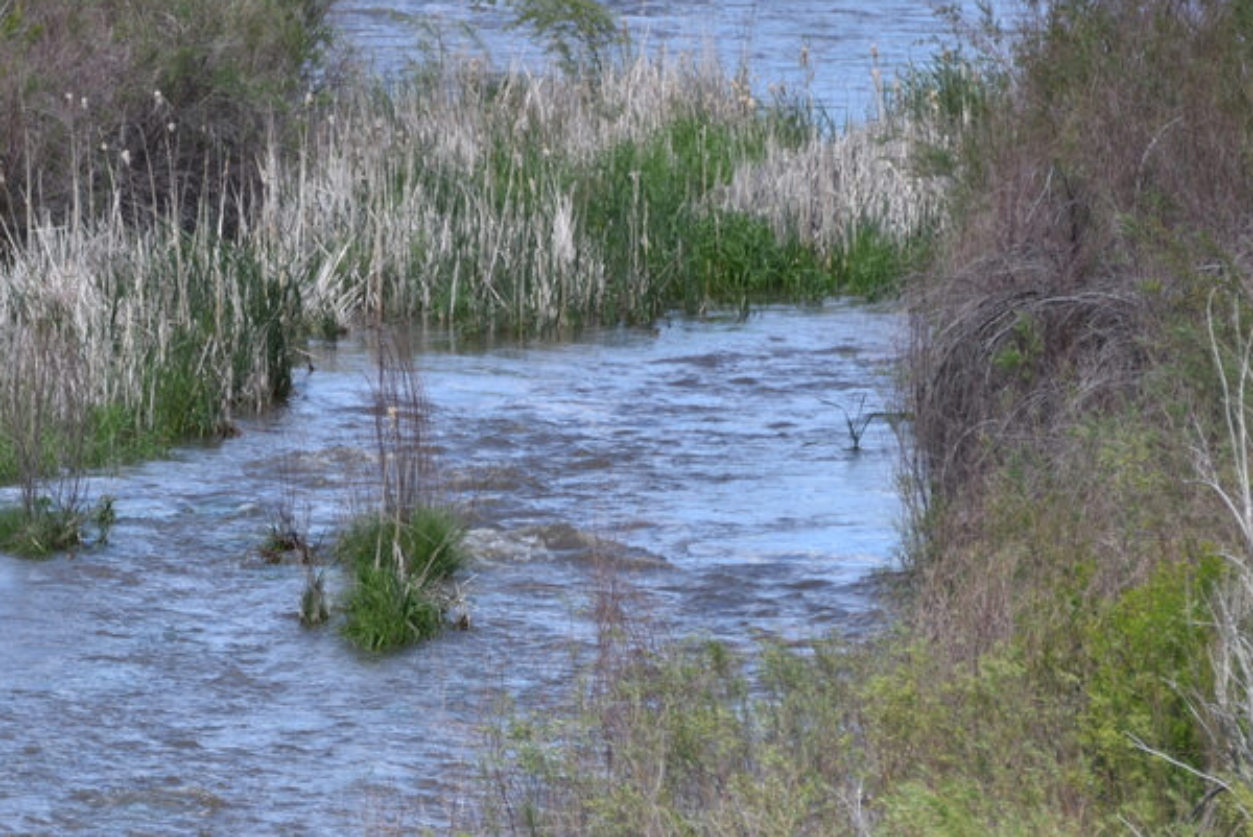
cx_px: 146
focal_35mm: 405
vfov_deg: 3.4
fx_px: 14106
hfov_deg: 5.1
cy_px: 733
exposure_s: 1/400
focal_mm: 190
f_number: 5.6
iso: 160
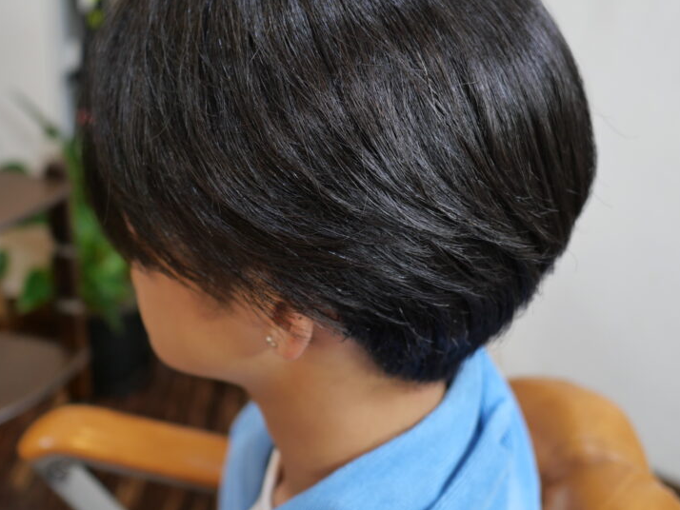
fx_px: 845
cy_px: 172
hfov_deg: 43.8
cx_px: 344
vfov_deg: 33.3
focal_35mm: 43
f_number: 1.7
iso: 200
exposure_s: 1/60
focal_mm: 15
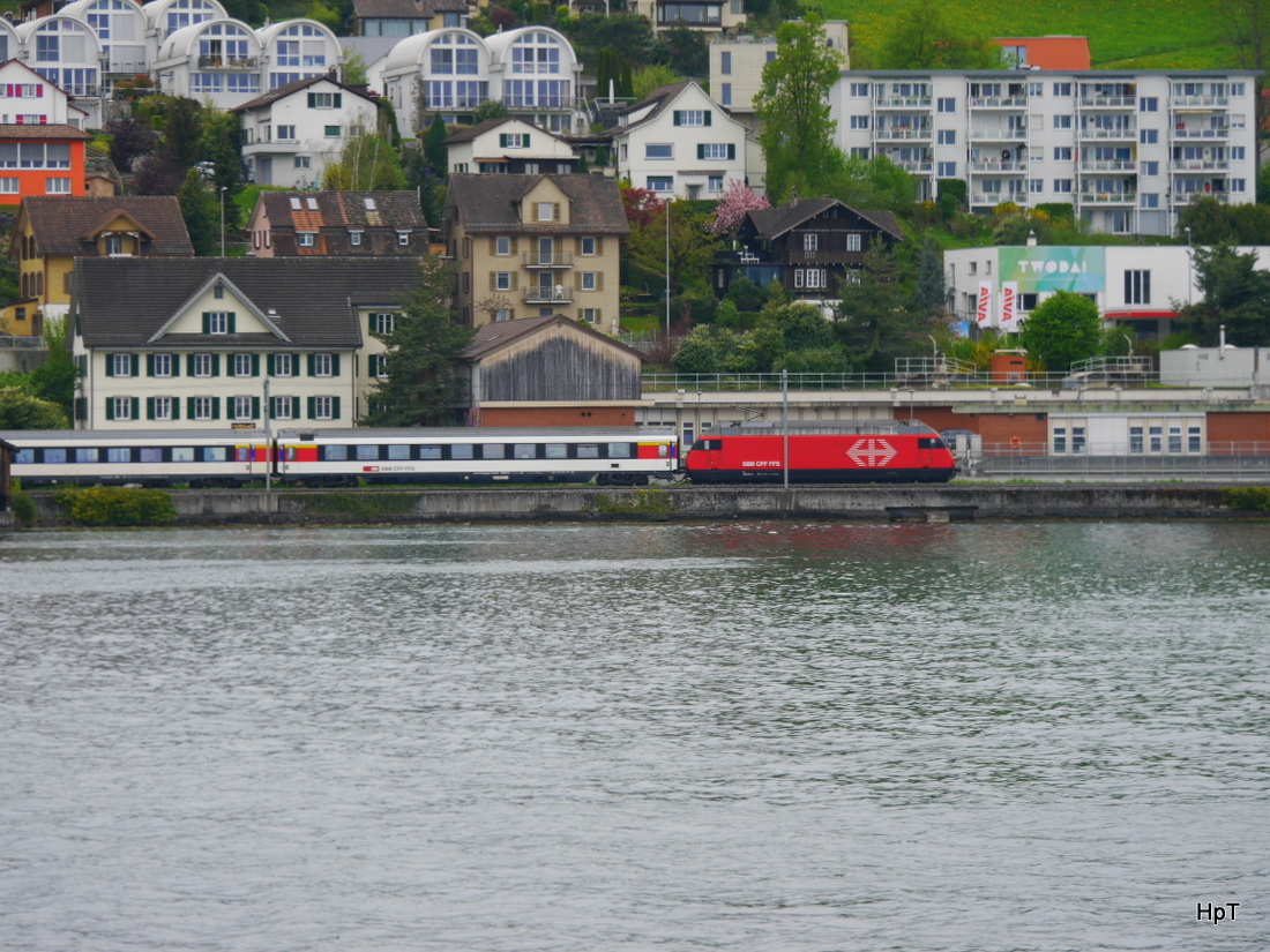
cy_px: 476
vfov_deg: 7.4
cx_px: 635
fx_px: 7338
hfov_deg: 9.9
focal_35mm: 200
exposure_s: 1/320
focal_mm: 100
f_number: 4.5
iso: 160
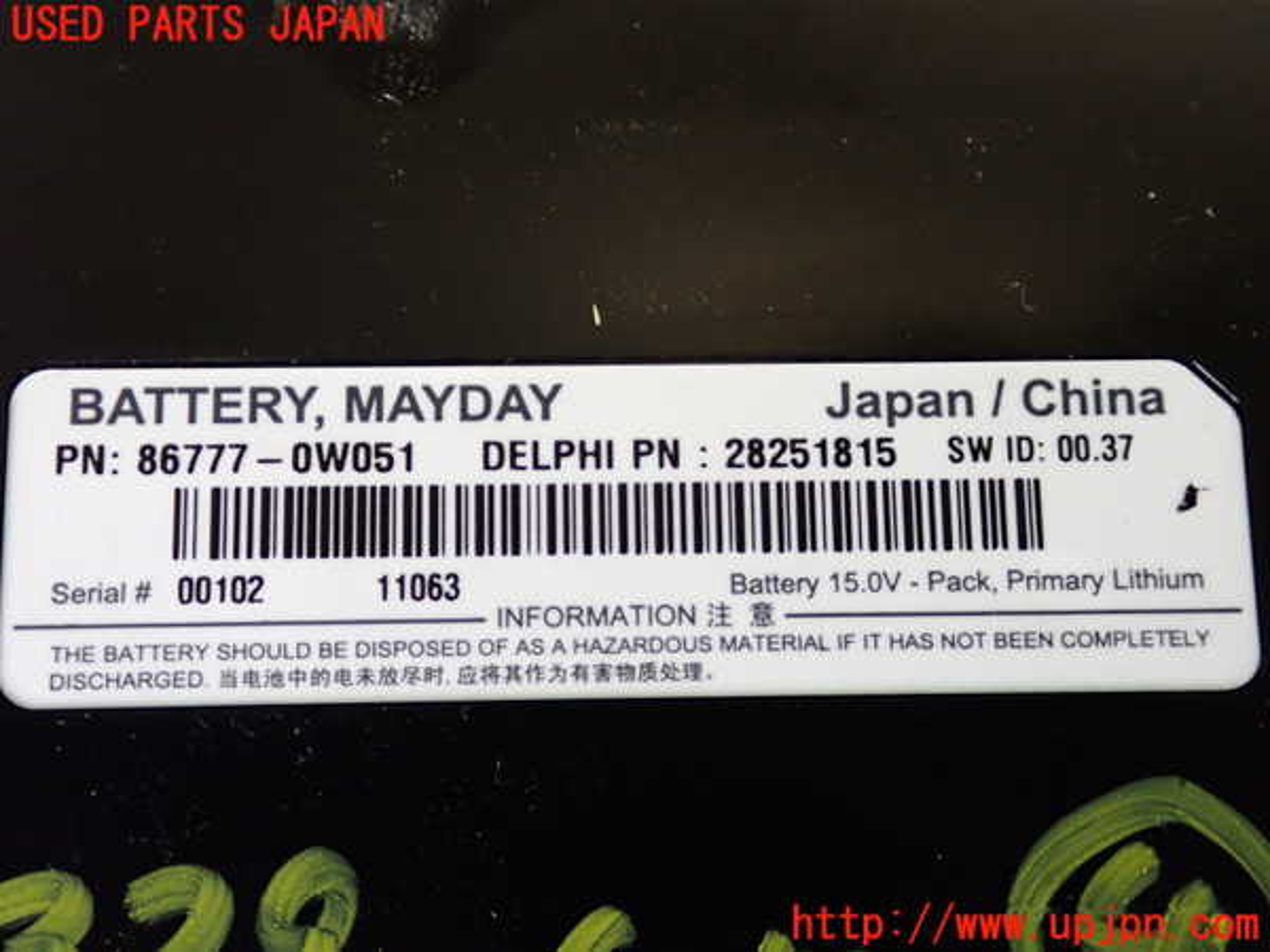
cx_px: 635
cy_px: 476
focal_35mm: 41
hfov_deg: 45.8
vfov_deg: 35.1
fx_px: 1504
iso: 800
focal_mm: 7.31
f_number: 2.8
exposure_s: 1/30
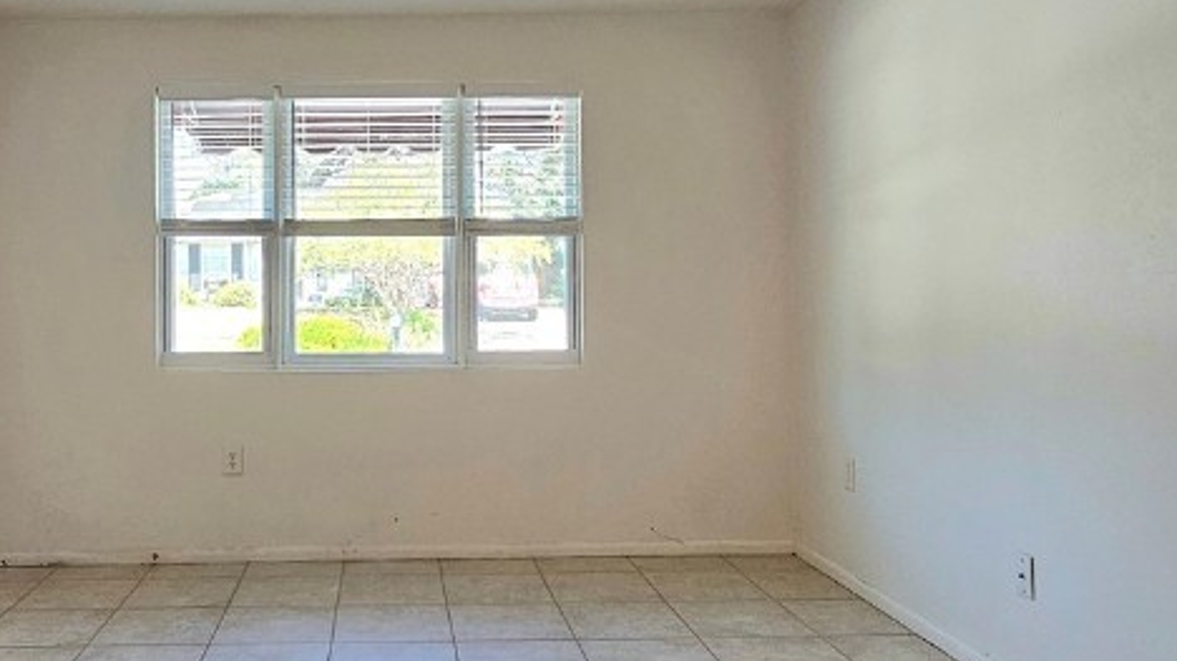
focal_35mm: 31
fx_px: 967
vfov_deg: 37.7
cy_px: 292
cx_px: 382
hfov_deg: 61.0
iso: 100
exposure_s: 1/60.2
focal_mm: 2.2
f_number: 2.2
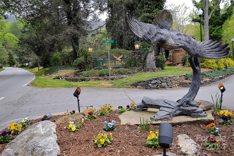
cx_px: 117
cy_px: 78
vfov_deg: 43.5
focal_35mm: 30
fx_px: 195
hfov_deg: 62.0
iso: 400
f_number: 5
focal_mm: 20
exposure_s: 1/100
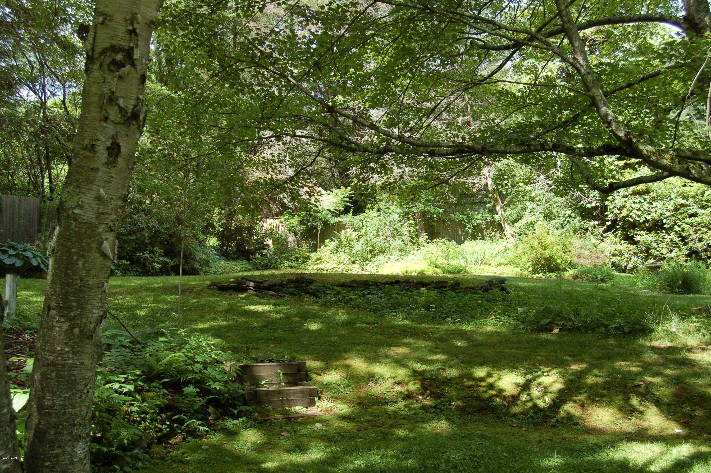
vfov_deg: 36.8
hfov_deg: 53.2
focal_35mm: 36
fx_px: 710
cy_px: 236
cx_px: 356
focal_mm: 24
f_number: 6.3
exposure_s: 1/160
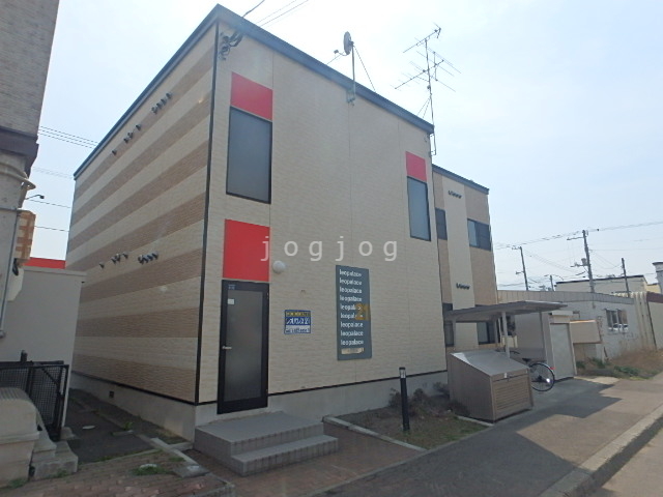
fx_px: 402
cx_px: 332
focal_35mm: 21
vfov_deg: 63.4
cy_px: 248
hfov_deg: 79.0
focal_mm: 3.7
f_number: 6
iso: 125
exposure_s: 1/800
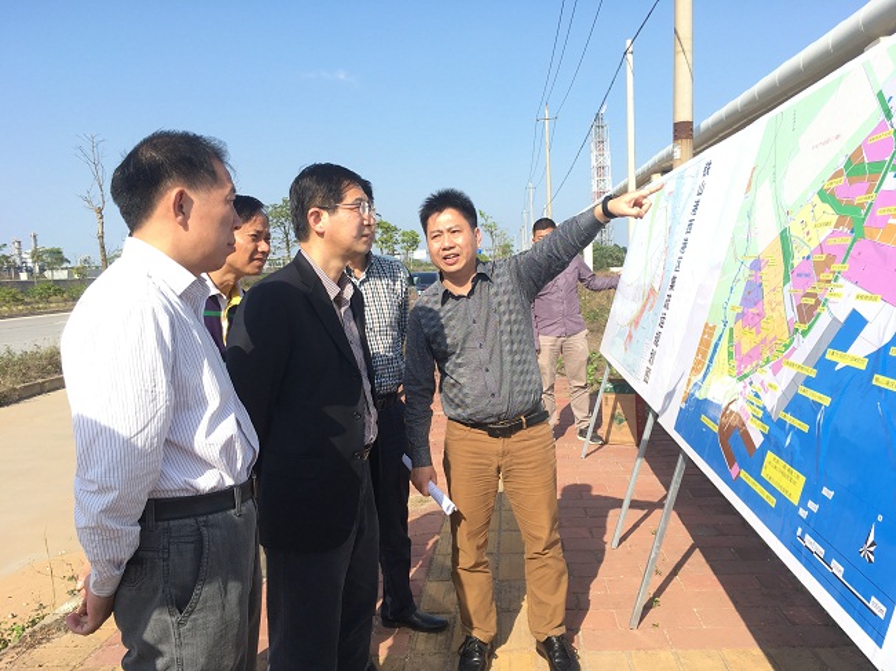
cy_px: 336
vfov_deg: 48.2
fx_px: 750
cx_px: 448
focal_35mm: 29
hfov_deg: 61.7
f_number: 2.2
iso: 25
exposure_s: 1/769
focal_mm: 4.15
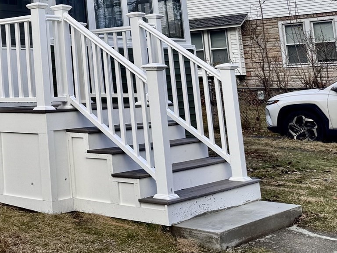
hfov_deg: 26.6
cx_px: -77
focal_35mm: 64
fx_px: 623
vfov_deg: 21.7
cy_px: -24
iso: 80
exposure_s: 1/1059
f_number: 1.78
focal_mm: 6.76
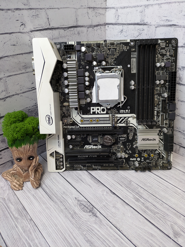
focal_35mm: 25
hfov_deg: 54.9
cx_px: 92
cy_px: 124
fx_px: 178
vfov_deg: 69.4
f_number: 1.89
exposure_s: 1/100
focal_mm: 5.43
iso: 130
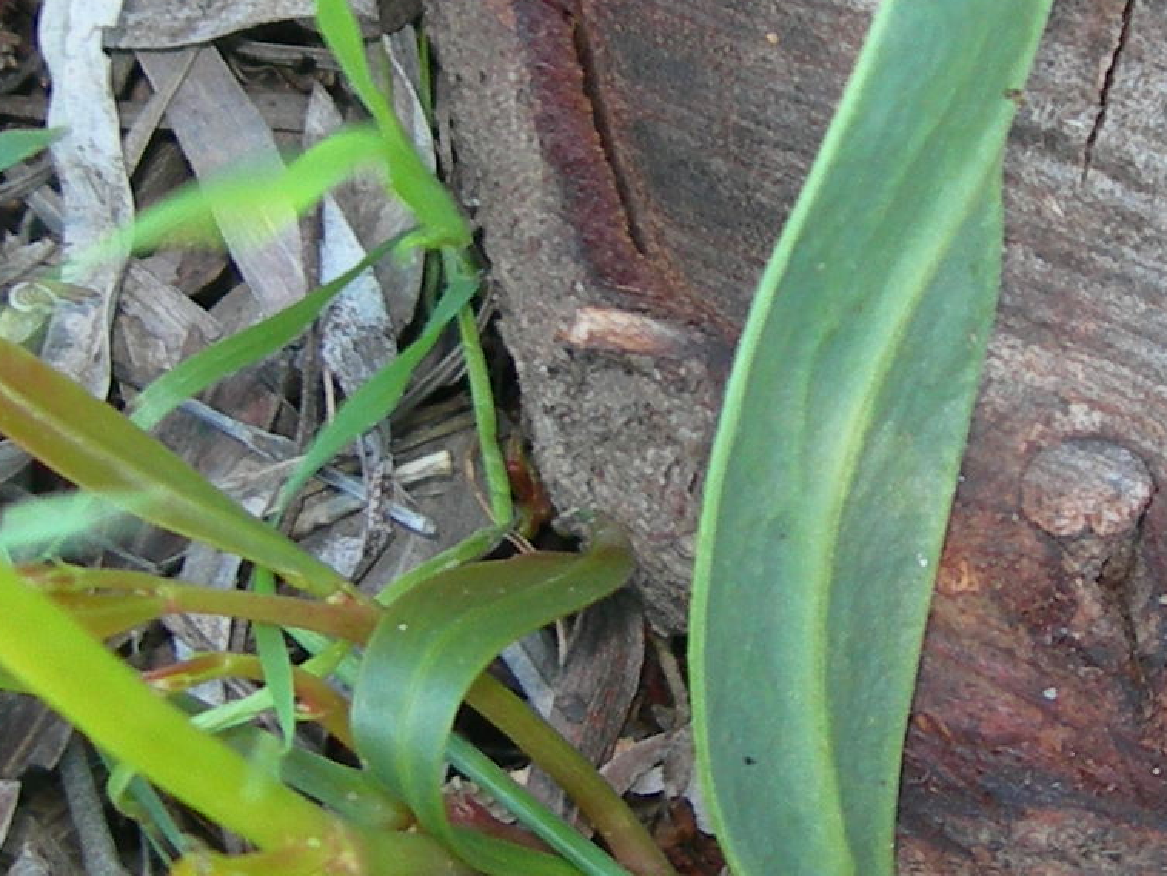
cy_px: 309
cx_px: 839
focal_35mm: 154
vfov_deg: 9.6
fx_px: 5193
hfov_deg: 12.8
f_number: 2.8
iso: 50
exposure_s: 1/30
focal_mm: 7.8
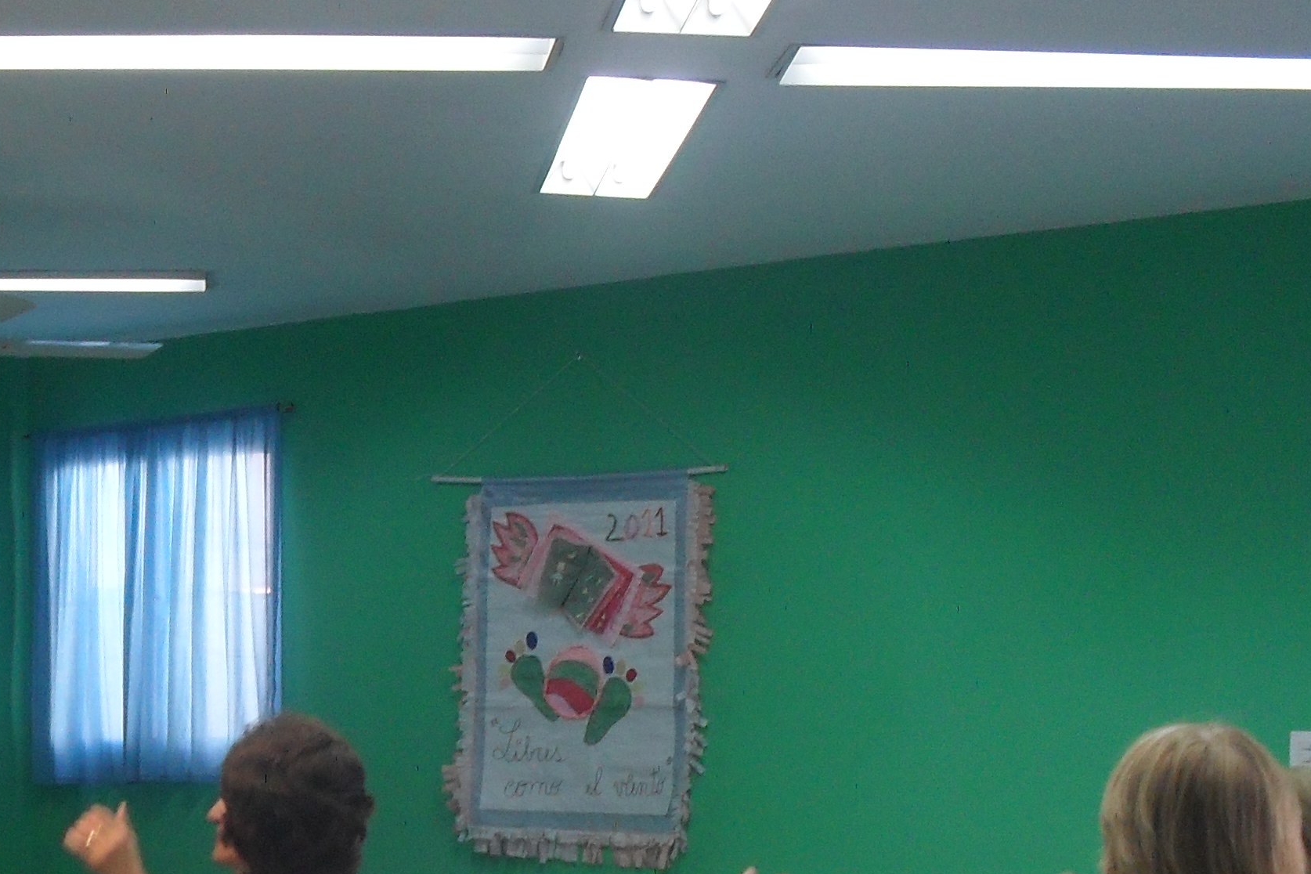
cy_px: 1062
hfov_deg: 23.2
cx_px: 405
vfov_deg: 15.1
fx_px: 3168
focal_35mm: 87
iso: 120
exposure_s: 1/45
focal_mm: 6.3
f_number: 3.2
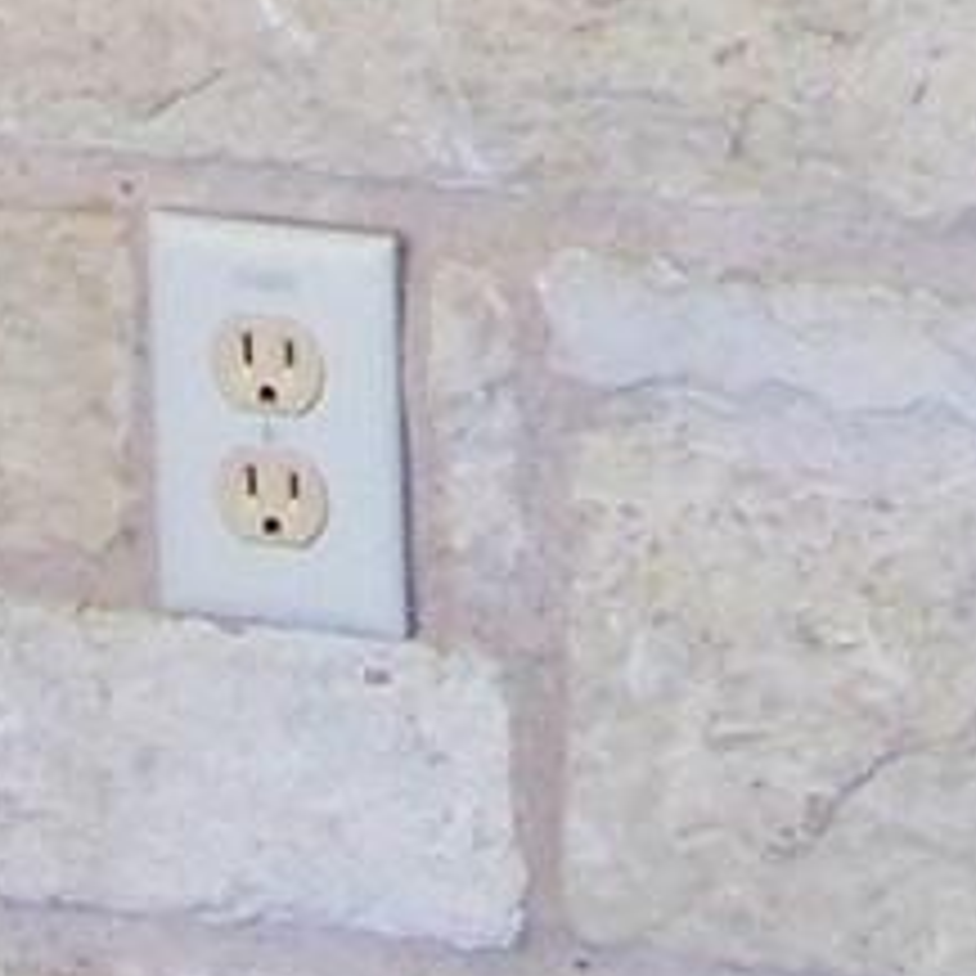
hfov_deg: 5.8
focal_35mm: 300
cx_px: 688
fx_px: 9570
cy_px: -1983
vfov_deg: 5.5
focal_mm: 5.85
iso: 200
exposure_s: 1/30
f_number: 2.8
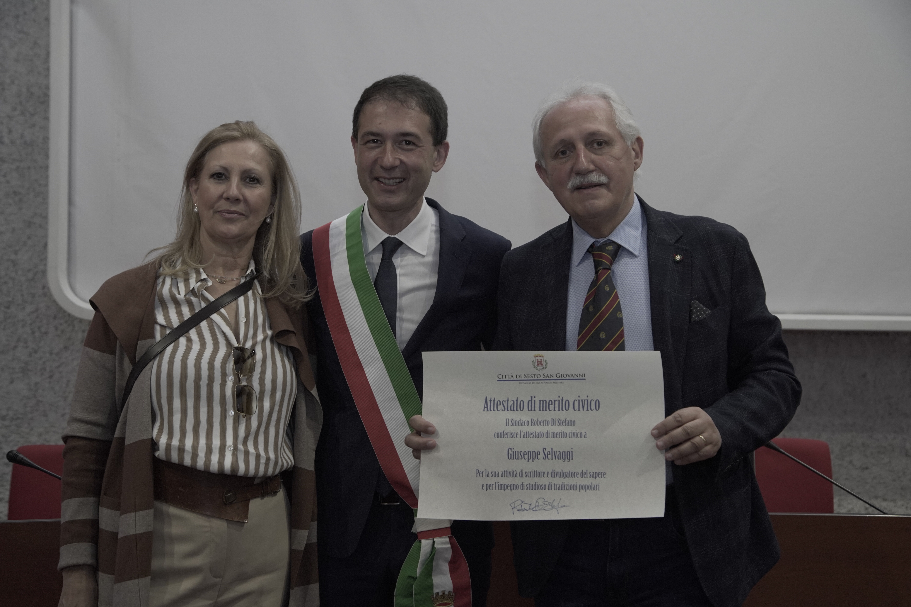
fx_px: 1265
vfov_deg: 27.0
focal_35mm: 50
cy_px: 304
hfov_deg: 39.6
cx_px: 456
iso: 3200
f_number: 4
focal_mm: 50
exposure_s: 1/60
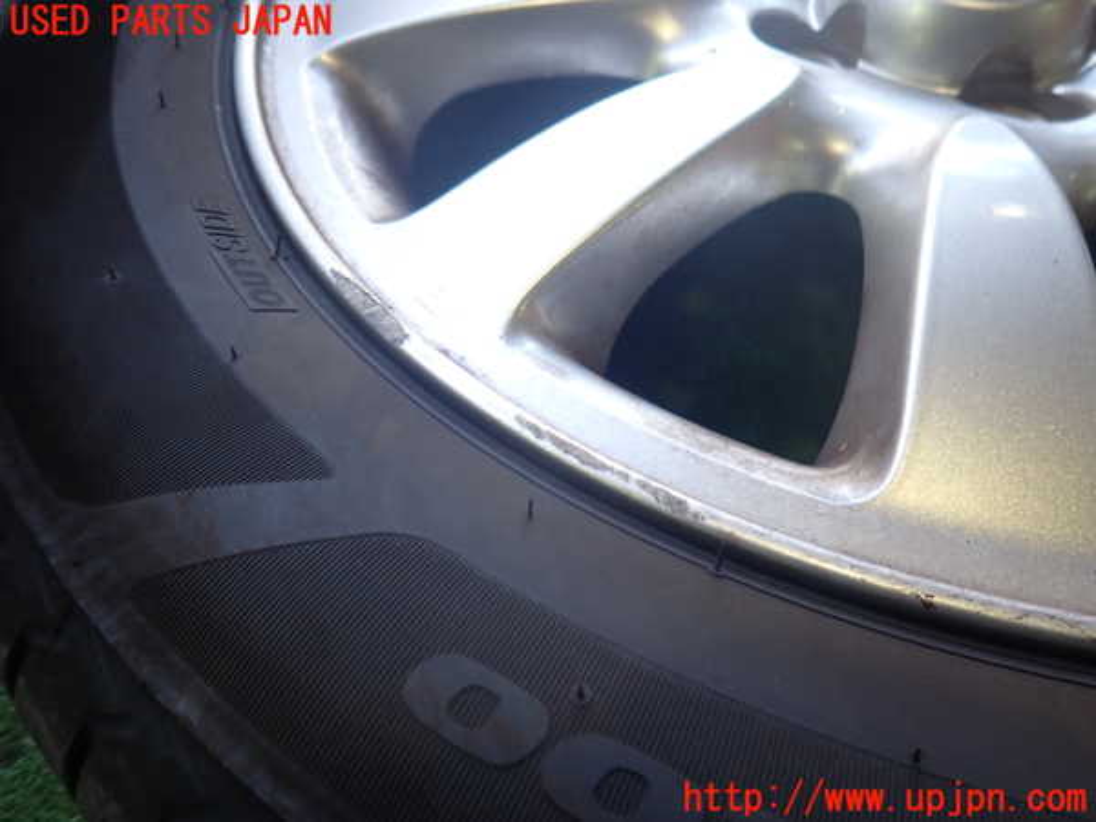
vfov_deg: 54.9
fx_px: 792
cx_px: 548
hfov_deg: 69.4
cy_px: 411
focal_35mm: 25
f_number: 2
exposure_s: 1/125
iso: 200
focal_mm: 4.5
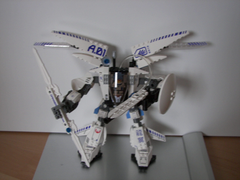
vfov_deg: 32.9
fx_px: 305
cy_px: 90
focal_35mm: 44
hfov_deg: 42.9
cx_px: 120
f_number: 2.8
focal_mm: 7.3
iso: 100
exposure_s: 1/13
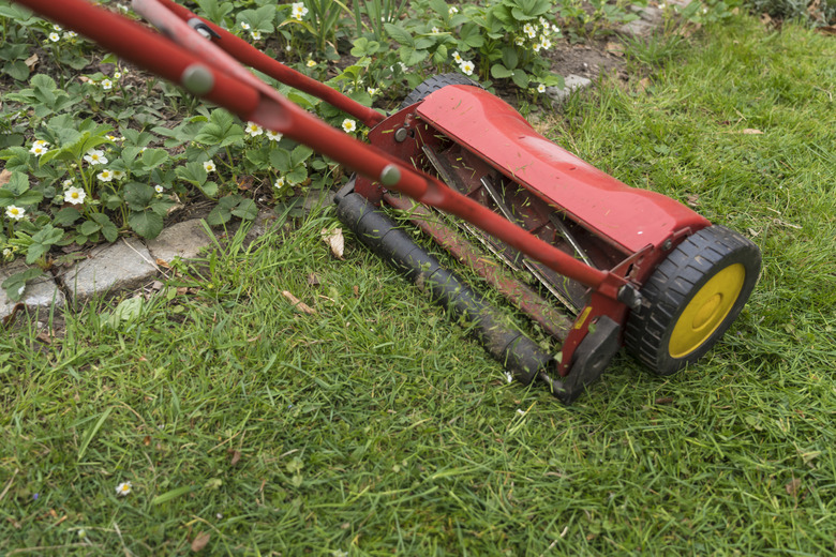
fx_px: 766
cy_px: 278
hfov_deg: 57.2
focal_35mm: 33
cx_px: 418
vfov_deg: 40.0
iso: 640
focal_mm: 33
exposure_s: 1/400
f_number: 4
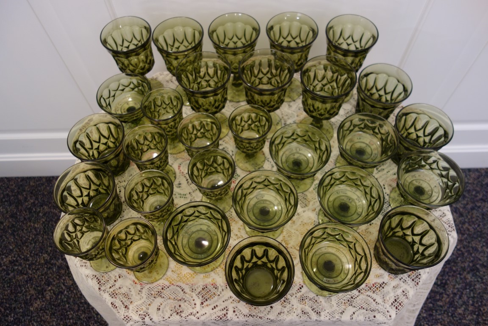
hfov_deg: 65.5
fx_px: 380
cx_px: 244
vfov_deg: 46.4
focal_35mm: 28
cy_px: 163
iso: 160
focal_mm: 10.4
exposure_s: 1/30
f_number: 1.8
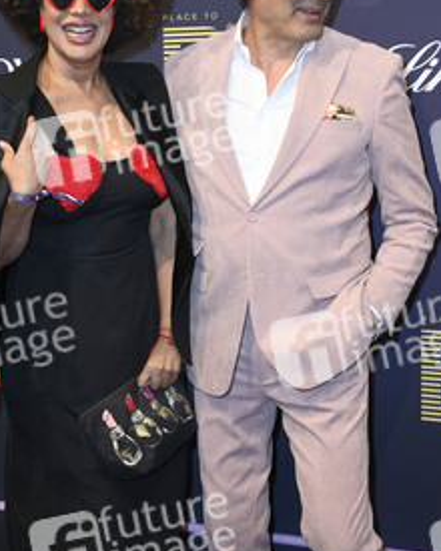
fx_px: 1224
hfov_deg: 20.4
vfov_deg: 25.4
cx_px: 190
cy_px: 240
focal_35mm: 75
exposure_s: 1/250
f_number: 6.3
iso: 500
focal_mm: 55
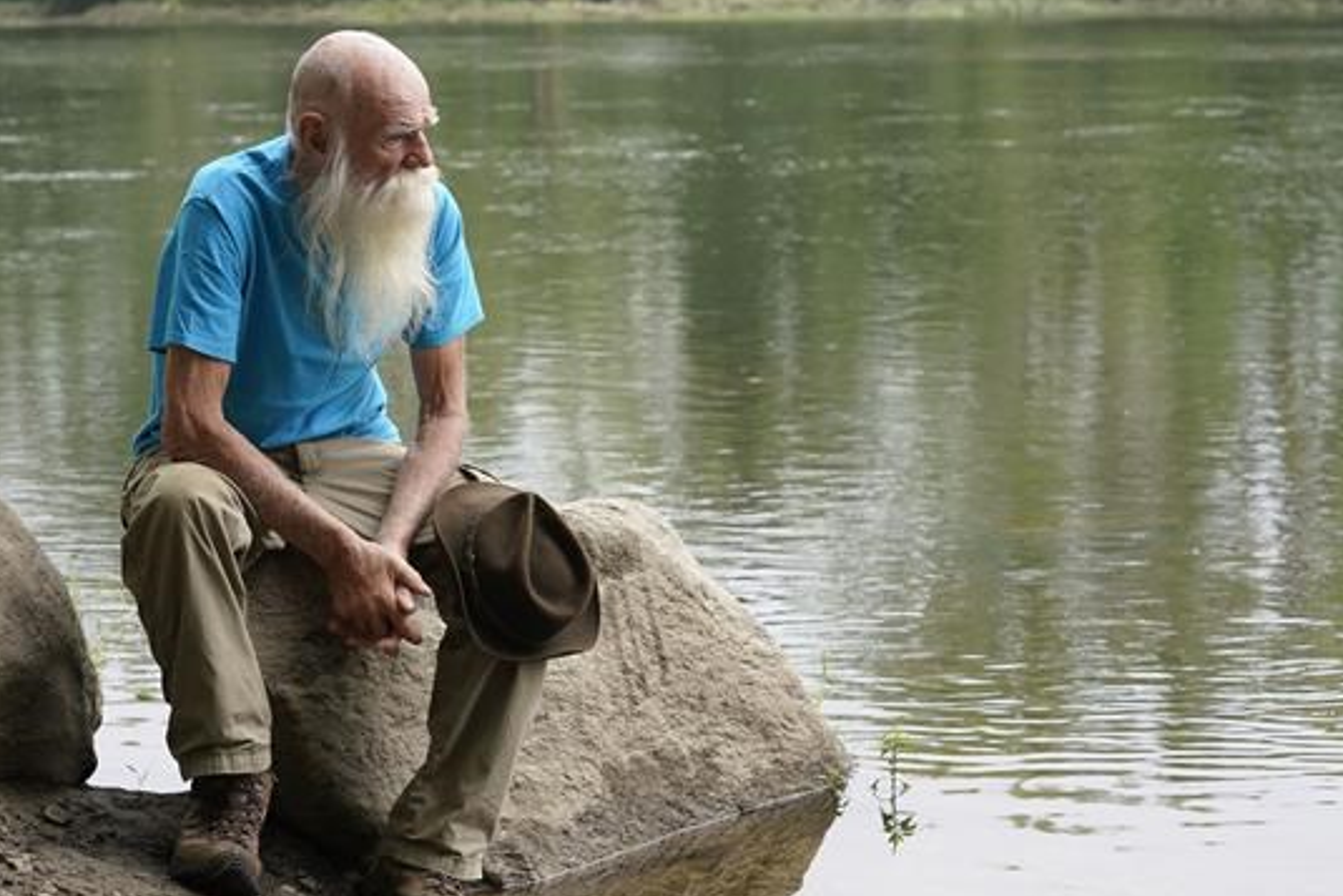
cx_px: 635
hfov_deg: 23.9
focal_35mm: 85
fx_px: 3172
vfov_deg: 16.1
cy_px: 415
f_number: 5.6
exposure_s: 1/1000
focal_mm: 70
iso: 1250
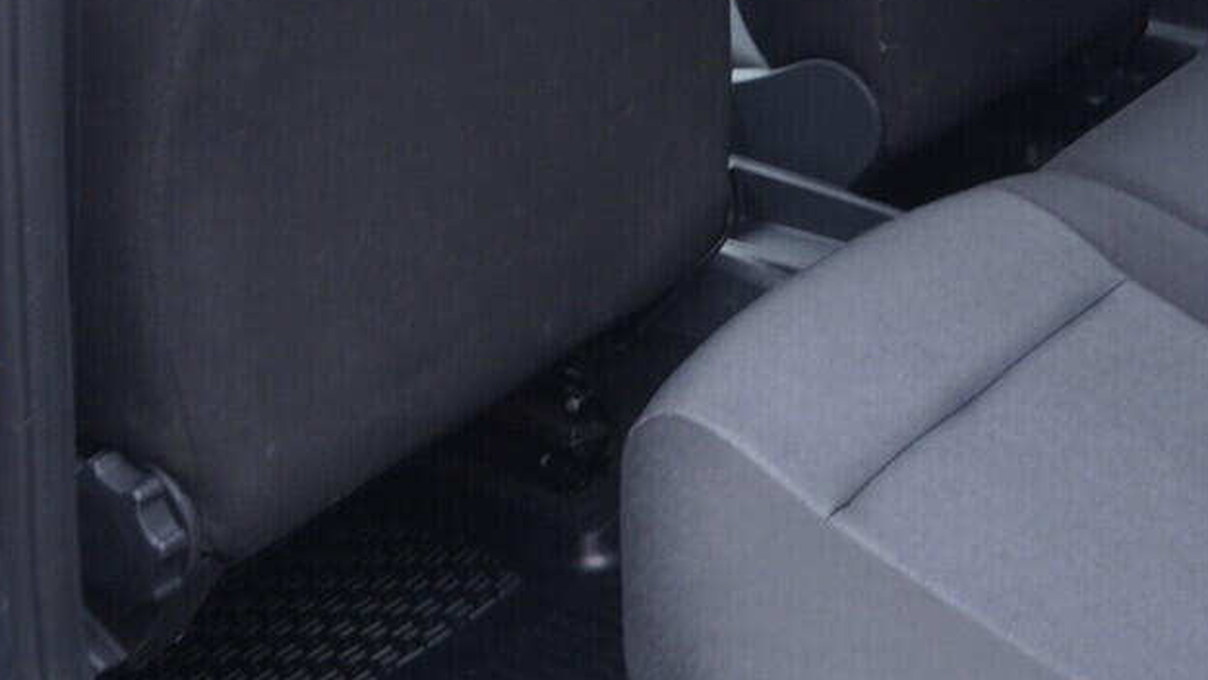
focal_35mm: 87
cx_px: 941
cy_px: -60
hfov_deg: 24.1
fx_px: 2787
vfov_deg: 13.6
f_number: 2.8
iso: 320
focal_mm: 24
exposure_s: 1/40
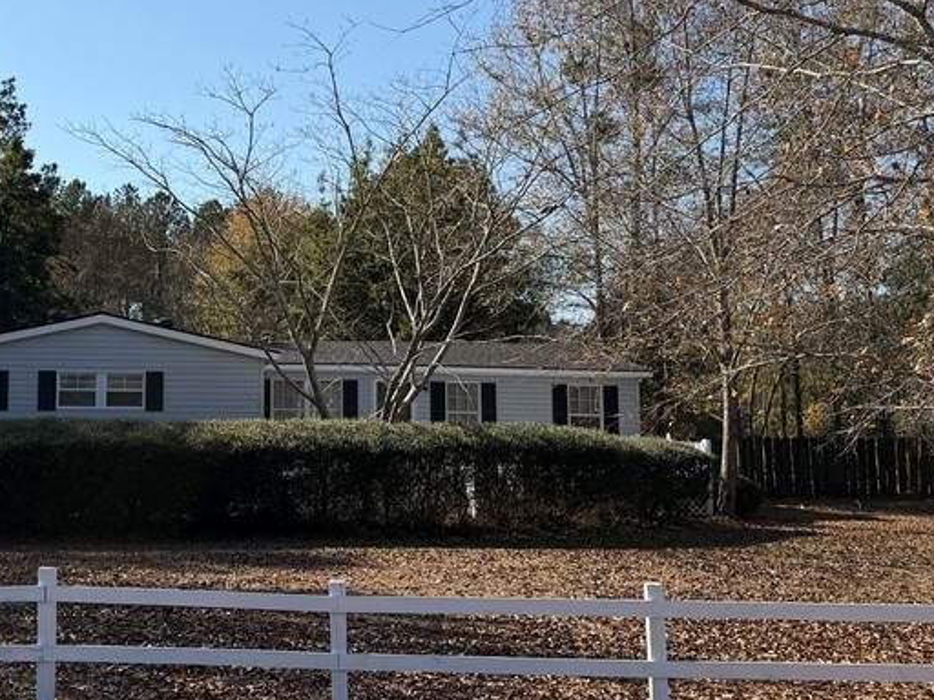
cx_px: 215
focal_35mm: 48
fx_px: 1295
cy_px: 275
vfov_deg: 30.2
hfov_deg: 38.5
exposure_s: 1/4673
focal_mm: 6.76
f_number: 1.78
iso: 80
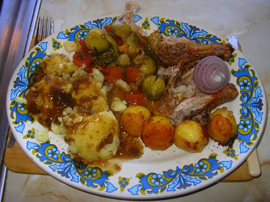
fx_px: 296
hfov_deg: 49.0
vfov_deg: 37.7
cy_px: 101
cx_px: 135
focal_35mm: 38
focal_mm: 5.8
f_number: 2.9
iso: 50
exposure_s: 1/60
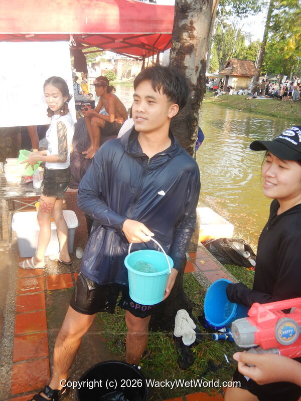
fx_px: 336
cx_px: 150
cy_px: 200
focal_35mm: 29
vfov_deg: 61.7
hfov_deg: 48.2
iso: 125
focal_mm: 5.1
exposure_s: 1/320
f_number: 2.8
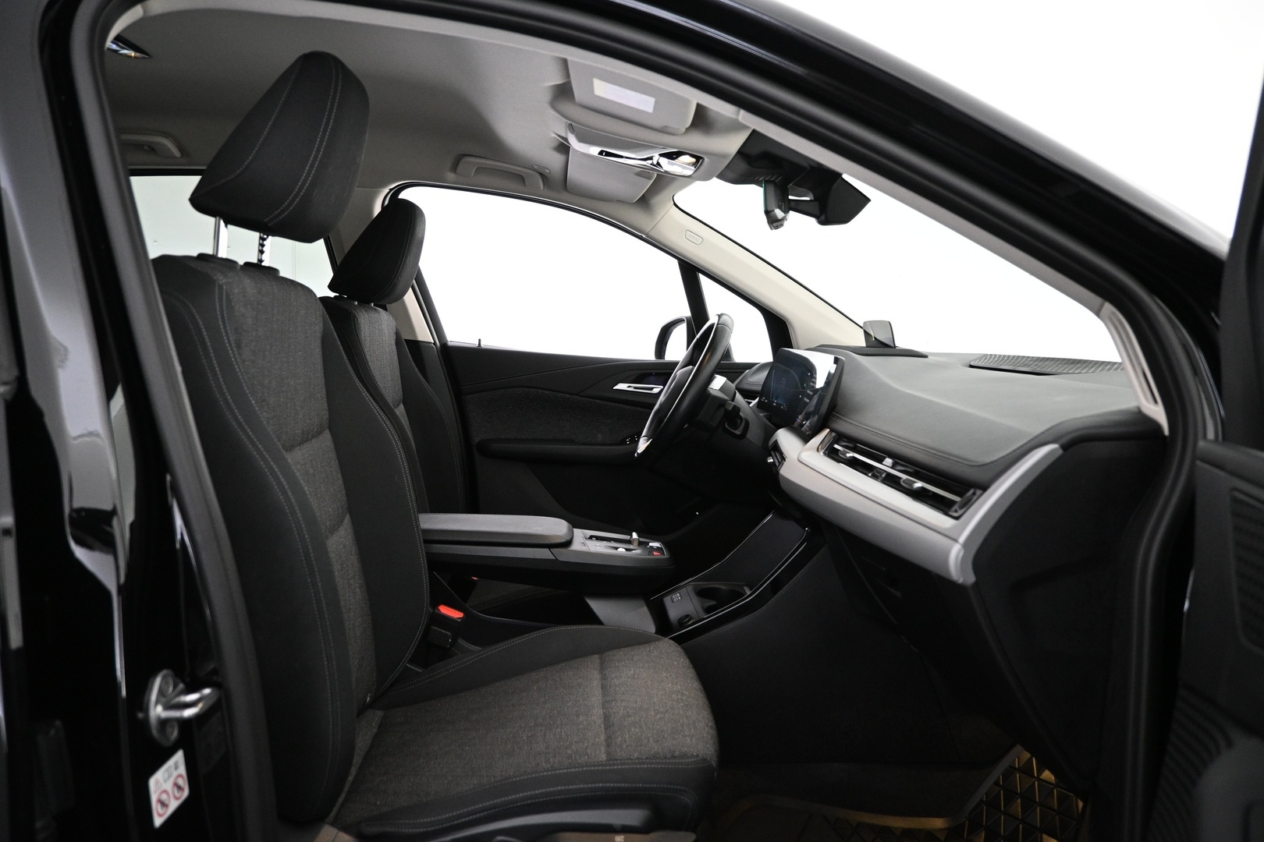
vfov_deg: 53.1
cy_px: 421
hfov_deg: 73.7
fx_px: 843
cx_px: 632
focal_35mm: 24
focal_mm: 16
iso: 1600
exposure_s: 1/30
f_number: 3.5
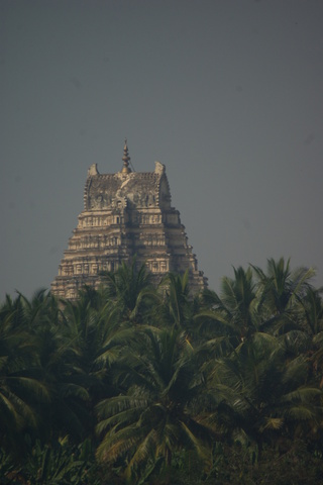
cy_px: 242
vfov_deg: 3.3
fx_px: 8478
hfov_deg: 2.2
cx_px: 162
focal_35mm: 630
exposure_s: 1/250
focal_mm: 420
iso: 100
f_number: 6.7
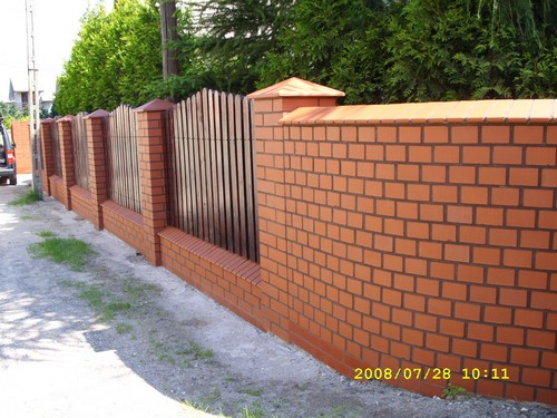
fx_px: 611
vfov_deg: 37.7
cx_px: 278
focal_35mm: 38
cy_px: 209
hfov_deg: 49.0
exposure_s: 1/105
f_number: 4
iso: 50
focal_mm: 7.8
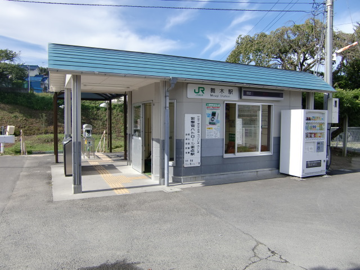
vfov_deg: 49.7
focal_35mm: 28
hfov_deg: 63.4
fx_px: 291
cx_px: 180
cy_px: 135
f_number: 7
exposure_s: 1/160
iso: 64
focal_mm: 4.9
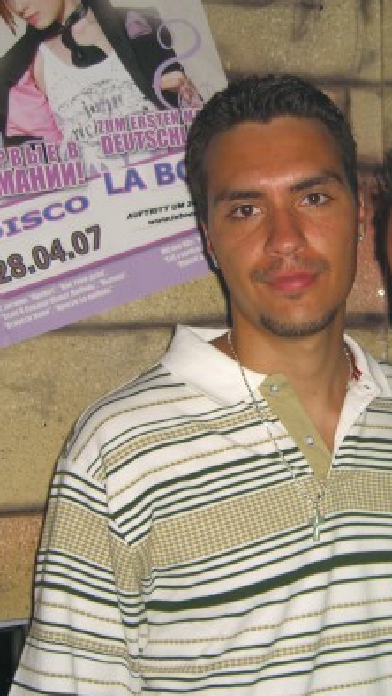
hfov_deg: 18.9
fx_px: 1163
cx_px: 341
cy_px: 350
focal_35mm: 63
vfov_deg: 33.3
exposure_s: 1/60
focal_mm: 7.9
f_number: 2.8
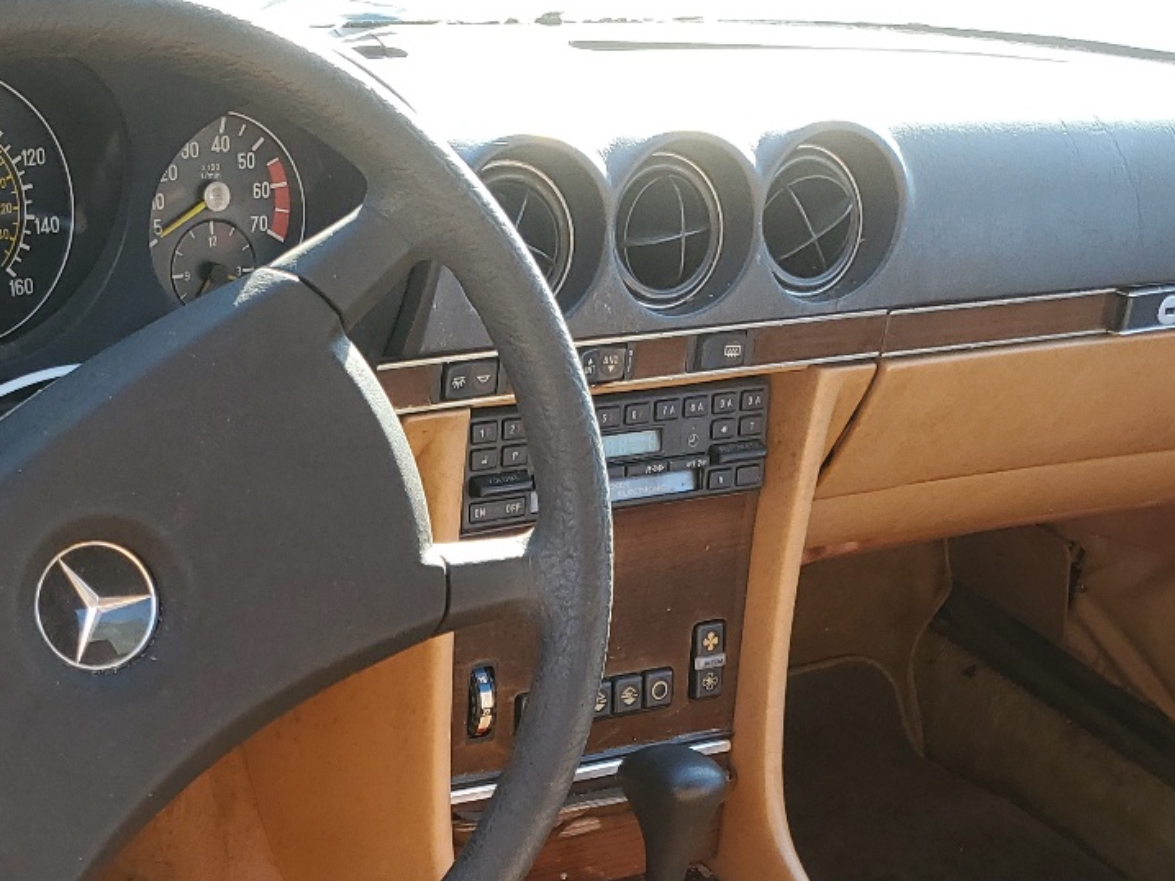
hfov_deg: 32.6
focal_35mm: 58
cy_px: 943
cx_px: 298
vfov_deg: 23.8
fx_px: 1969
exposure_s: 1/159
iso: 50
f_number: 1.5
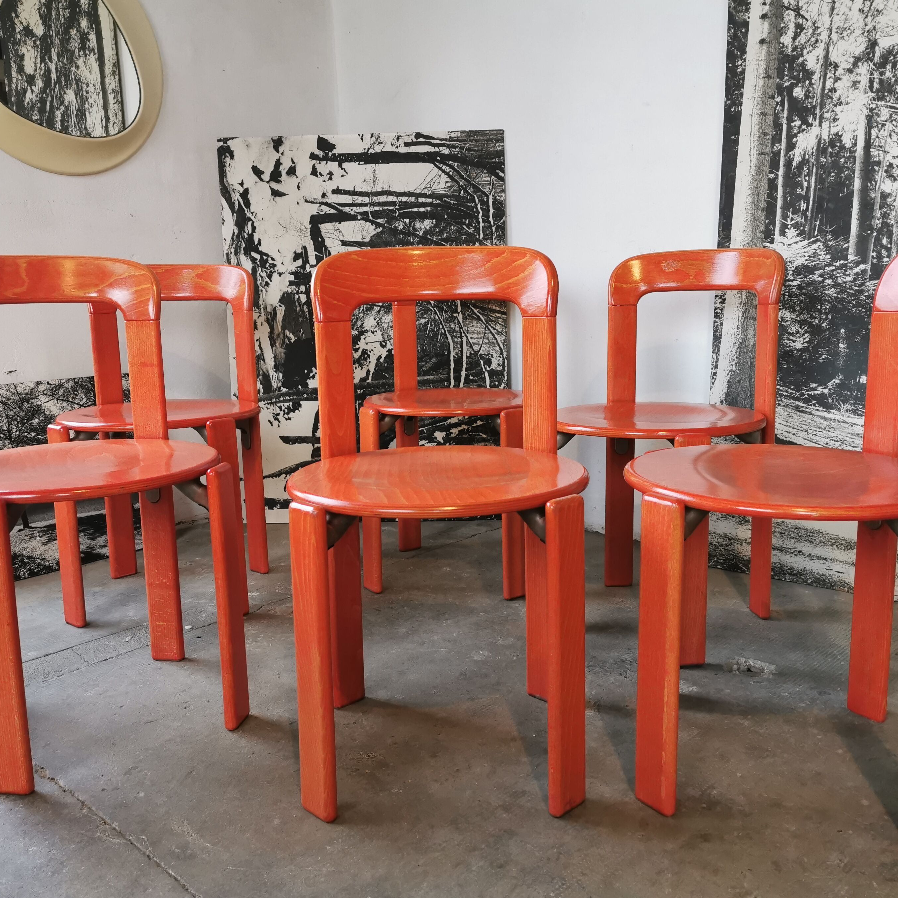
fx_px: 939
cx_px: 460
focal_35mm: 32
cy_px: 450
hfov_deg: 51.1
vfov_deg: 51.1
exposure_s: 1/60
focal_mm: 5.56
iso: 320
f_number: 1.6
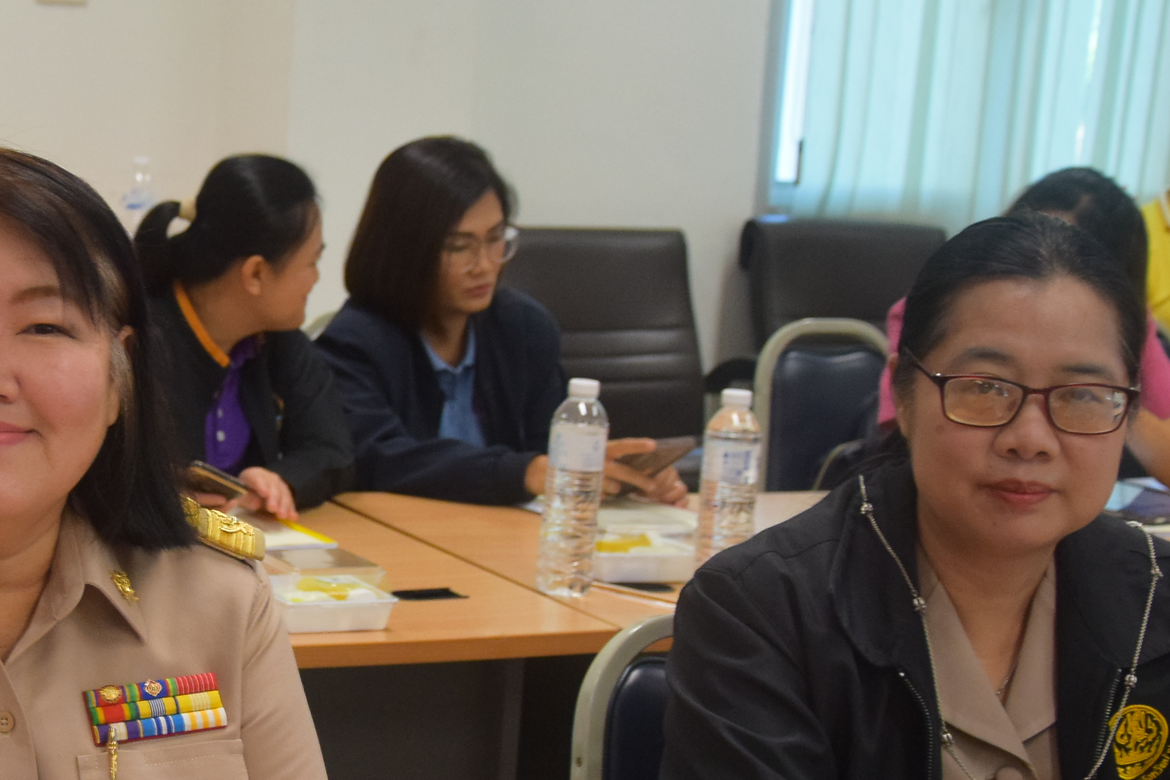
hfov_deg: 22.3
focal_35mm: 89
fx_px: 2892
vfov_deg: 15.3
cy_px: 528
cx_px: 96
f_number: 4.2
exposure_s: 1/160
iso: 1250
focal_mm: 30
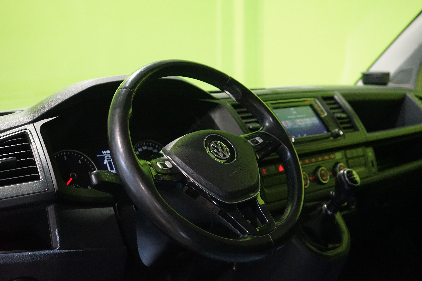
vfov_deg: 28.1
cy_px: 140
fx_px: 563
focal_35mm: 48
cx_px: 211
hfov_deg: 41.1
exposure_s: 1/100
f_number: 4.5
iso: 6400
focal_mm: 48
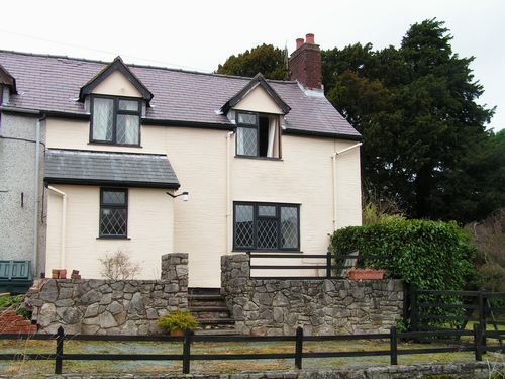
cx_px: 252
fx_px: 554
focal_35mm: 38
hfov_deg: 49.0
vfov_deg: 37.7
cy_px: 190
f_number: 5
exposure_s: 1/40
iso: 50
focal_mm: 6.3
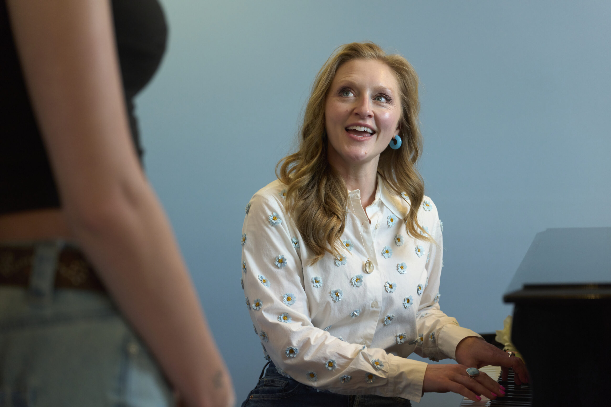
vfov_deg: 17.5
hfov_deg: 26.0
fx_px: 1323
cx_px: 306
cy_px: 204
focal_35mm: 78
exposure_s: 1/200
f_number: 3.9
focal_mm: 78
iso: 1250
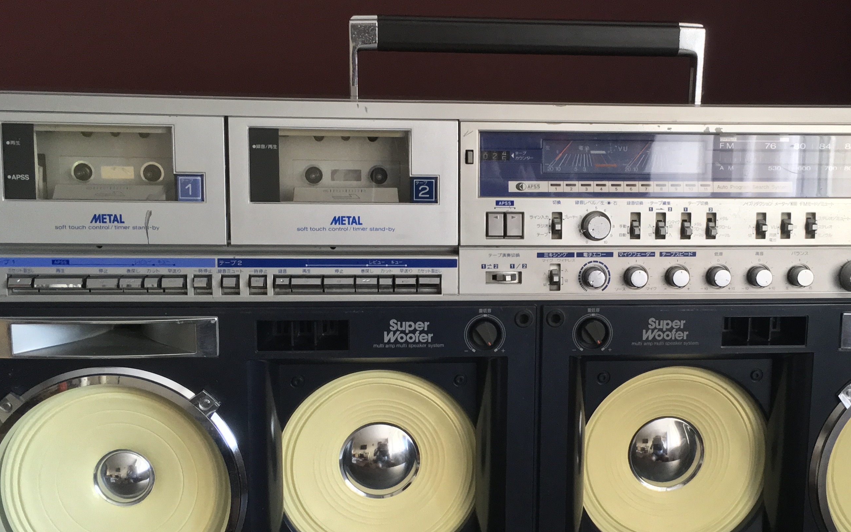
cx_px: 515
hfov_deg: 41.6
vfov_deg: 26.8
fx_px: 1113
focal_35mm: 48
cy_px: 309
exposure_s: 1/33
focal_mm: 4.15
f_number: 2.2
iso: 200
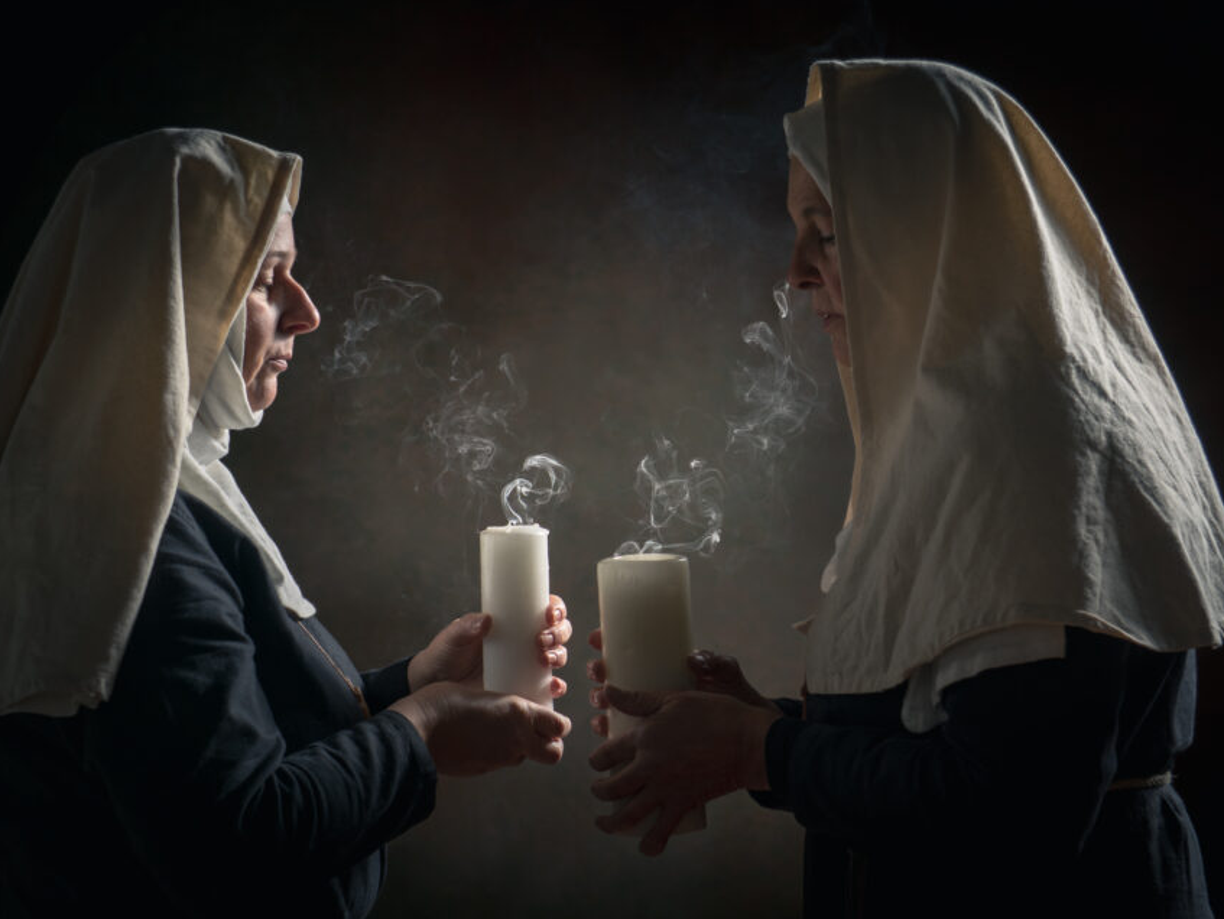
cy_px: 460
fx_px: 4316
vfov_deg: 12.2
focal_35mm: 122
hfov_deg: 16.1
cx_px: 621
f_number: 5
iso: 100
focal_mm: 75
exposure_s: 1/200
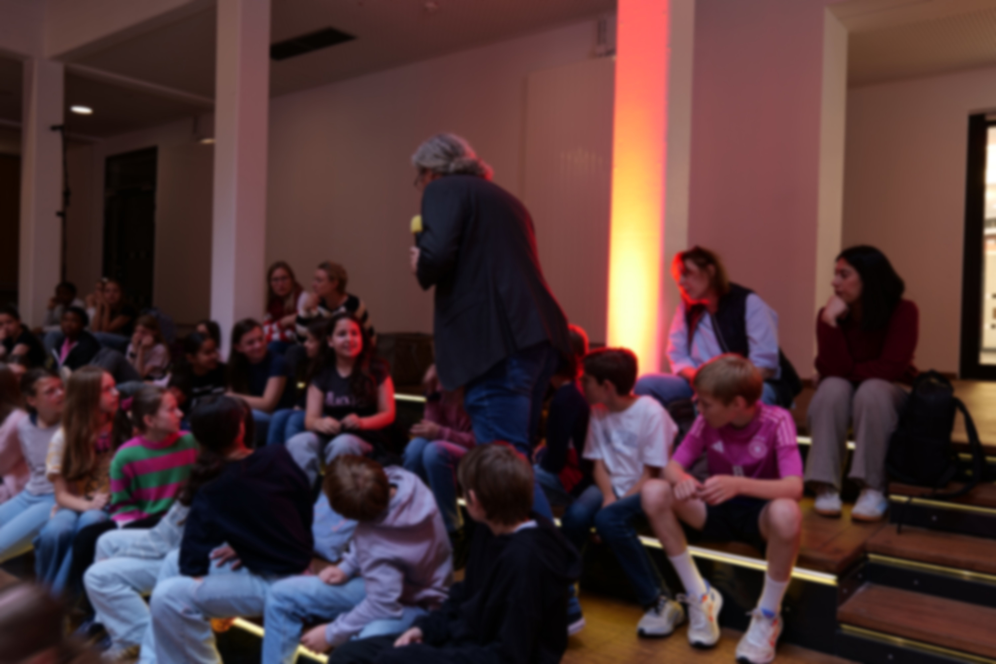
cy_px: 332
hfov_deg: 63.7
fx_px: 802
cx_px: 498
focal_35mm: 29
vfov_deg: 45.0
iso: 400
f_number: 4.1
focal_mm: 29
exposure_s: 1/5
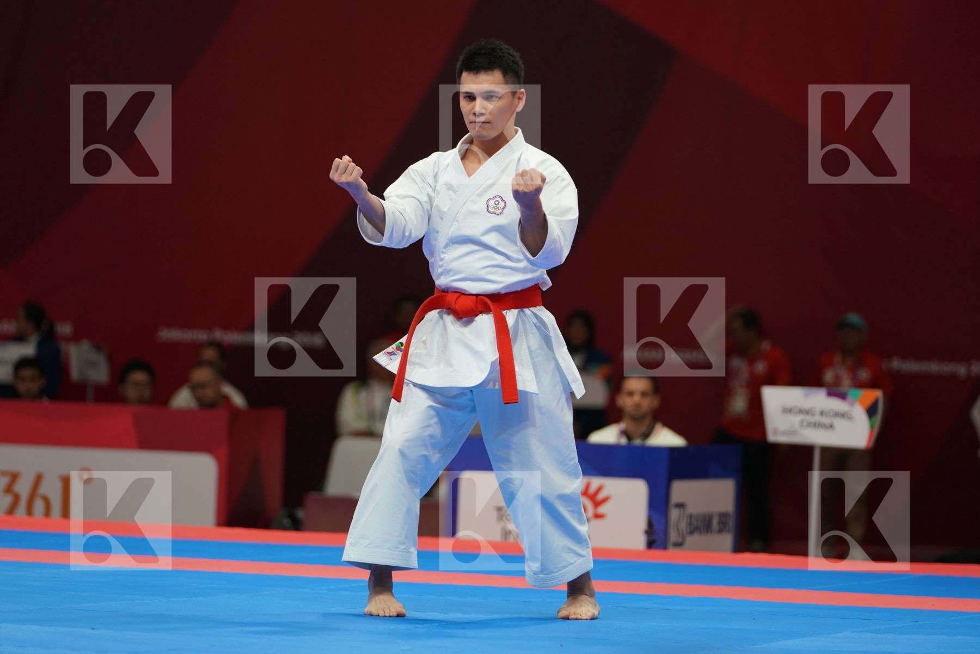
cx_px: 490
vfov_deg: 6.2
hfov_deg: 9.2
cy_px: 327
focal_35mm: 223
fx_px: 6070
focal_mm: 223
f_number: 4
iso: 1250
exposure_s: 1/500
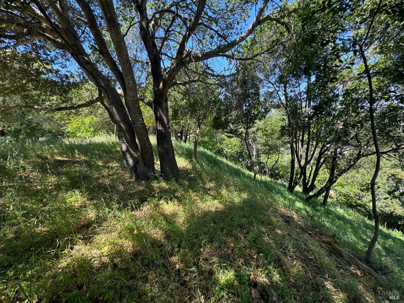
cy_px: 152
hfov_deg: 102.1
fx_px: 163
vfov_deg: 85.7
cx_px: 202
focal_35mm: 14
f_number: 2.2
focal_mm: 2.22
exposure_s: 1/164
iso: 40
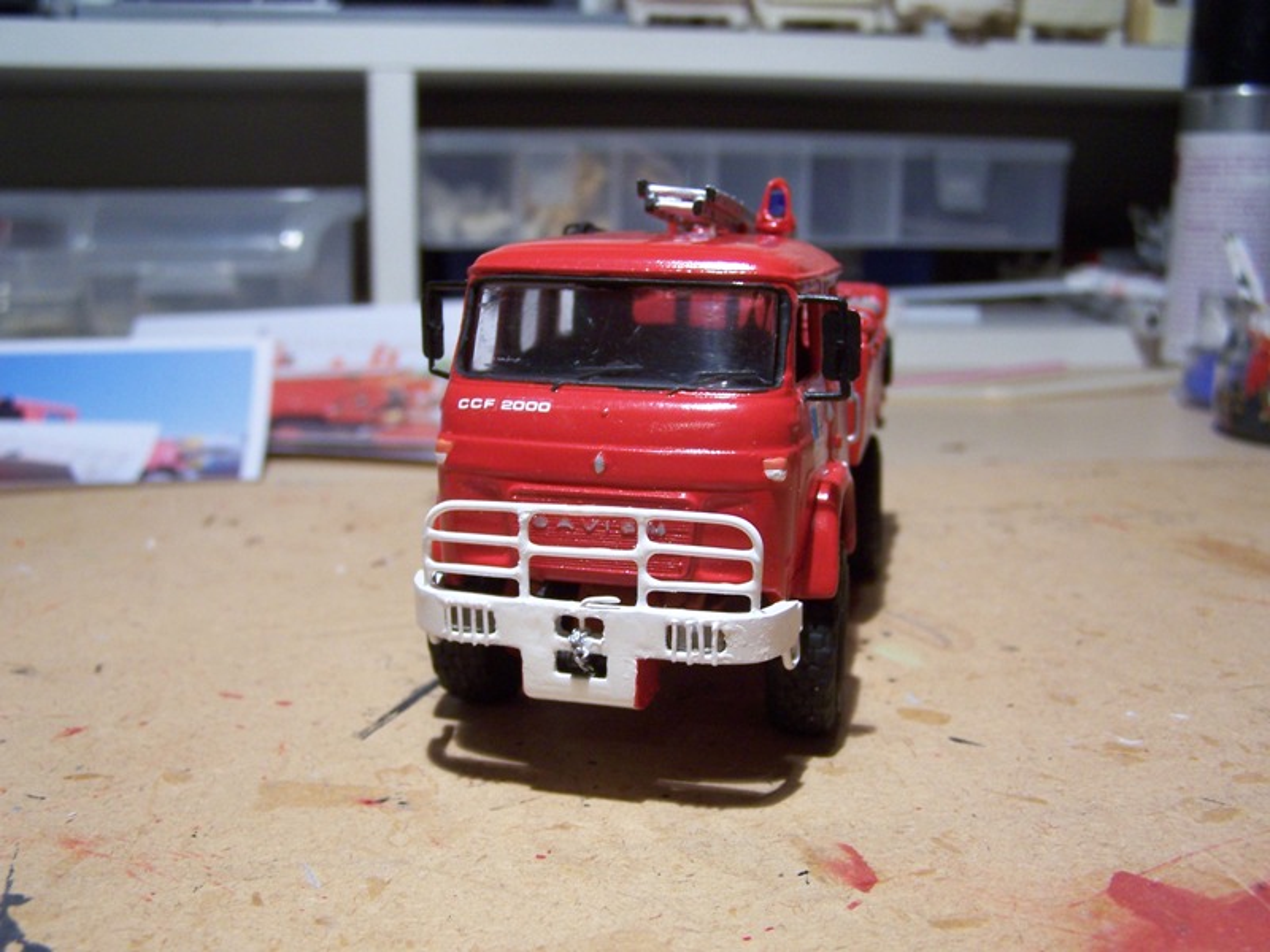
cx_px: 635
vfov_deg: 37.7
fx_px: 1394
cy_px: 476
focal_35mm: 38
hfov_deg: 49.0
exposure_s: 1/30
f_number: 2.8
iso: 140
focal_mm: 6.3
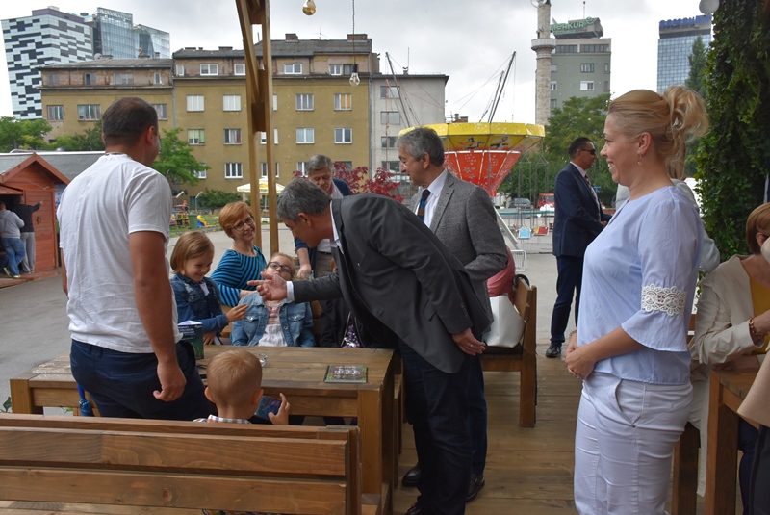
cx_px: 385
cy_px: 258
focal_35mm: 33
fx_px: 706
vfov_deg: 40.0
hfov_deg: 57.2
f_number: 9
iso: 640
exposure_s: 1/320
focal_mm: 22
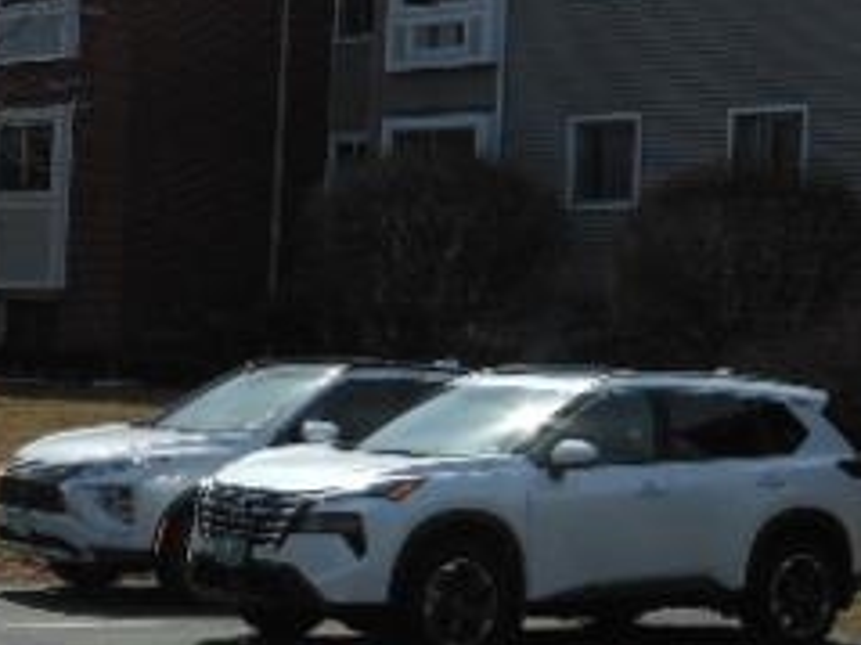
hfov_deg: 18.3
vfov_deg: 13.7
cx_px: 238
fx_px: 2660
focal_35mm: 107
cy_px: 72
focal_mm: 4.5
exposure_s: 1/2000
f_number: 3.2
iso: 80
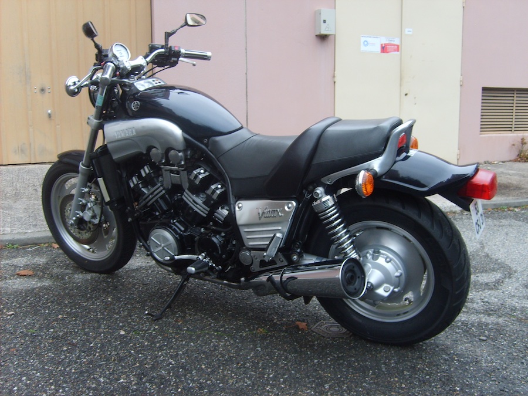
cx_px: 264
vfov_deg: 40.7
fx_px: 534
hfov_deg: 52.6
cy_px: 198
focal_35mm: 35
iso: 66
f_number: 2.8
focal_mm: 5.8
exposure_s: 1/30
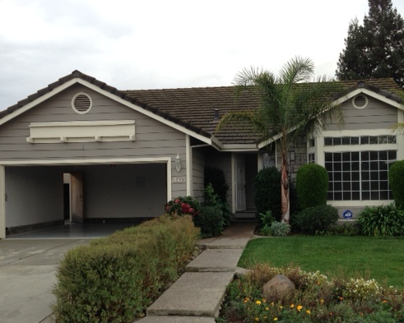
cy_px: 185
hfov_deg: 43.8
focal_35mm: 42
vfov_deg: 35.6
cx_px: 223
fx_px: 502
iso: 50
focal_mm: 4.13
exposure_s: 1/173
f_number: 2.4
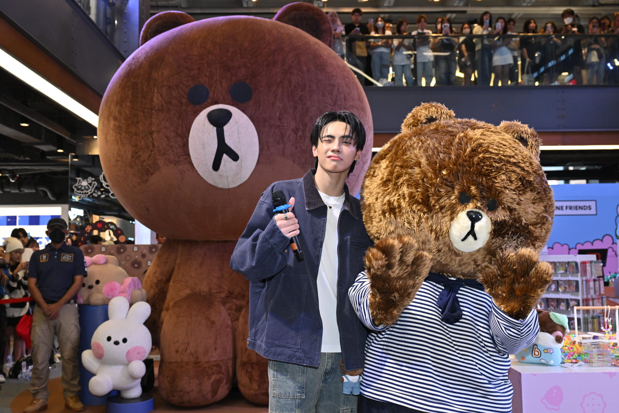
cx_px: 310
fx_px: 619
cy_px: 206
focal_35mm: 36
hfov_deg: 53.1
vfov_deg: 36.9
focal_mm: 36
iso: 1250
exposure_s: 1/160
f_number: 5
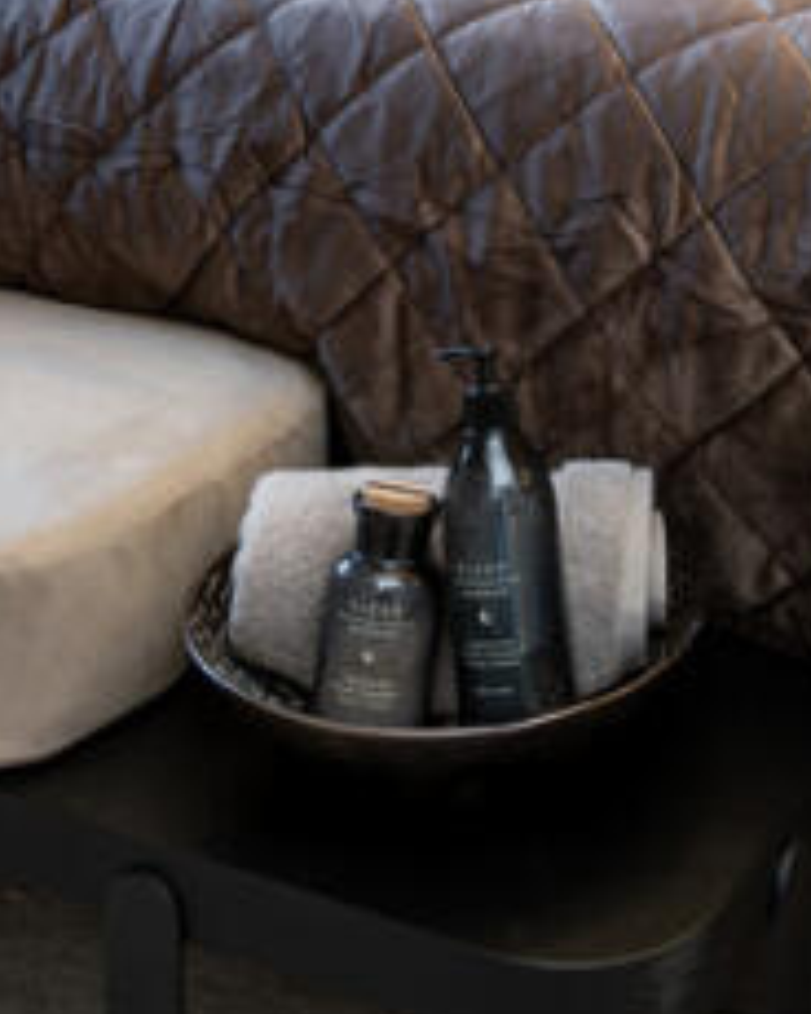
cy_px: -377
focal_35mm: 71
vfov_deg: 23.1
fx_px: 2130
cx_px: 626
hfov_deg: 21.3
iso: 200
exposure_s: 1/5
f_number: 7.1
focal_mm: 17
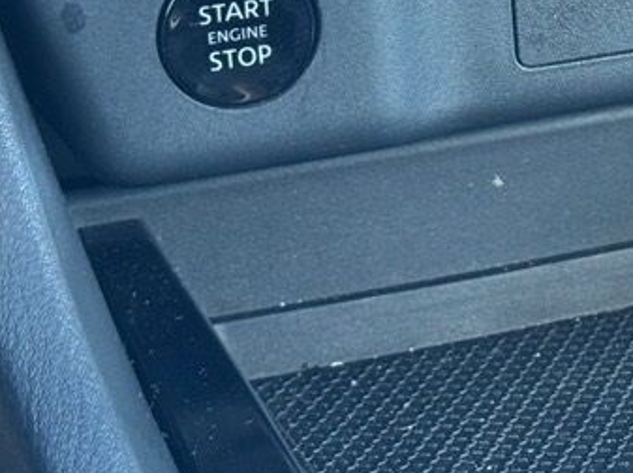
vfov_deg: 10.1
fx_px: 2667
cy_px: 32
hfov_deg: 13.1
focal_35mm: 146
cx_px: 808
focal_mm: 6.76
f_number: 1.78
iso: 250
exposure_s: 1/56
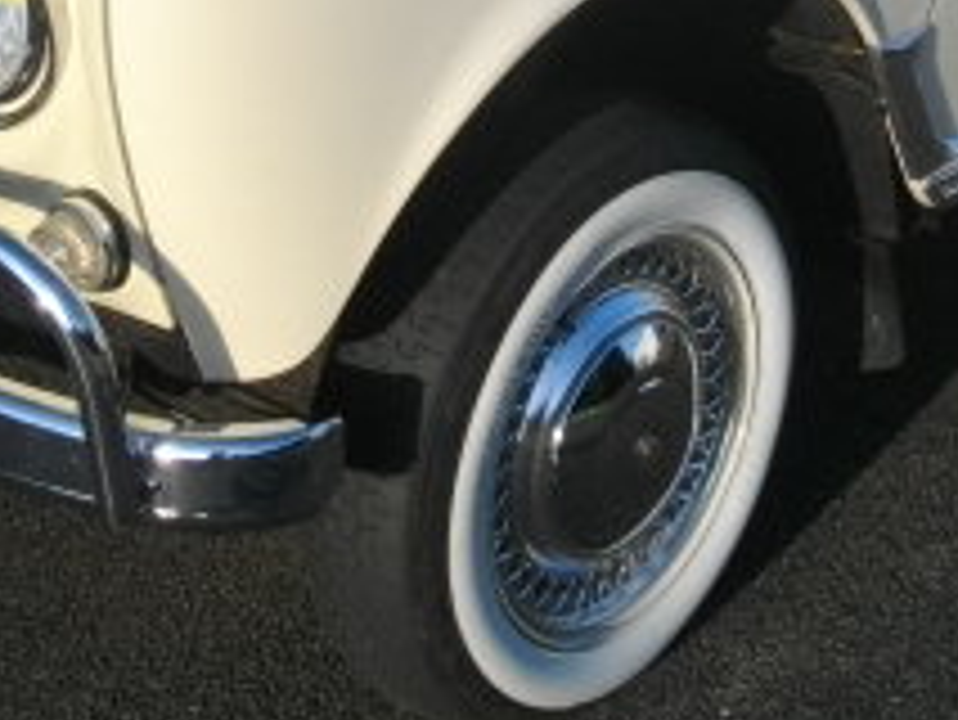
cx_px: 495
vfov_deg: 15.2
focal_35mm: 93
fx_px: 2575
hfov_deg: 21.1
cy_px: -225
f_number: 8.8
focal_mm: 5.7
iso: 100
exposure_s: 1/100
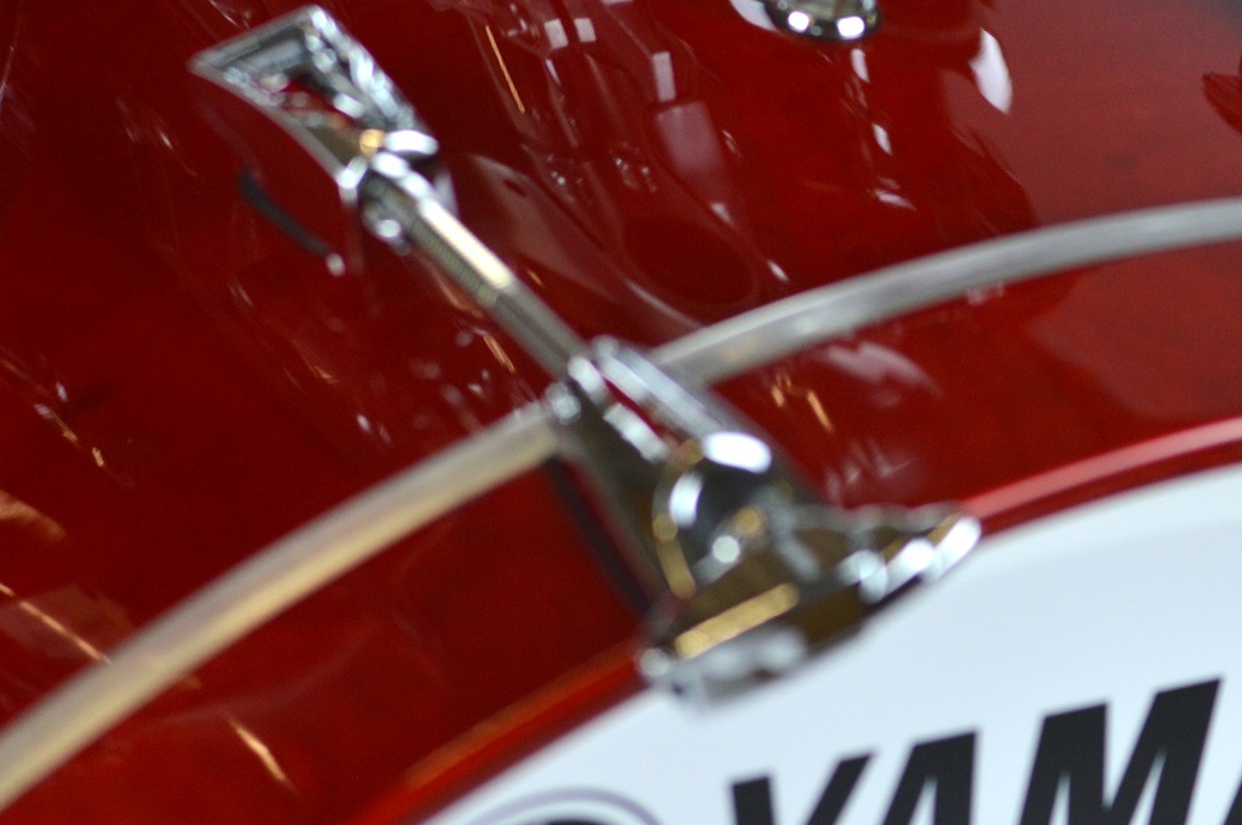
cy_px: 518
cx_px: 1022
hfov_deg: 7.7
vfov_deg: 5.1
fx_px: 9265
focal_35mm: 269
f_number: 4.5
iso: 450
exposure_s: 1/160
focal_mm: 105
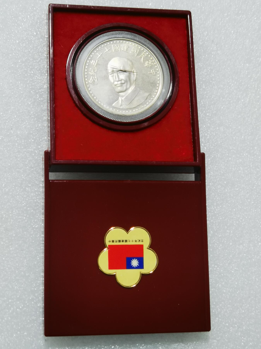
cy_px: 174
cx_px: 130
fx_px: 643
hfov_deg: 22.9
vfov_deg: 30.3
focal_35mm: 64
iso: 80
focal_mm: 6.67
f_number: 1.9
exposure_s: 1/100
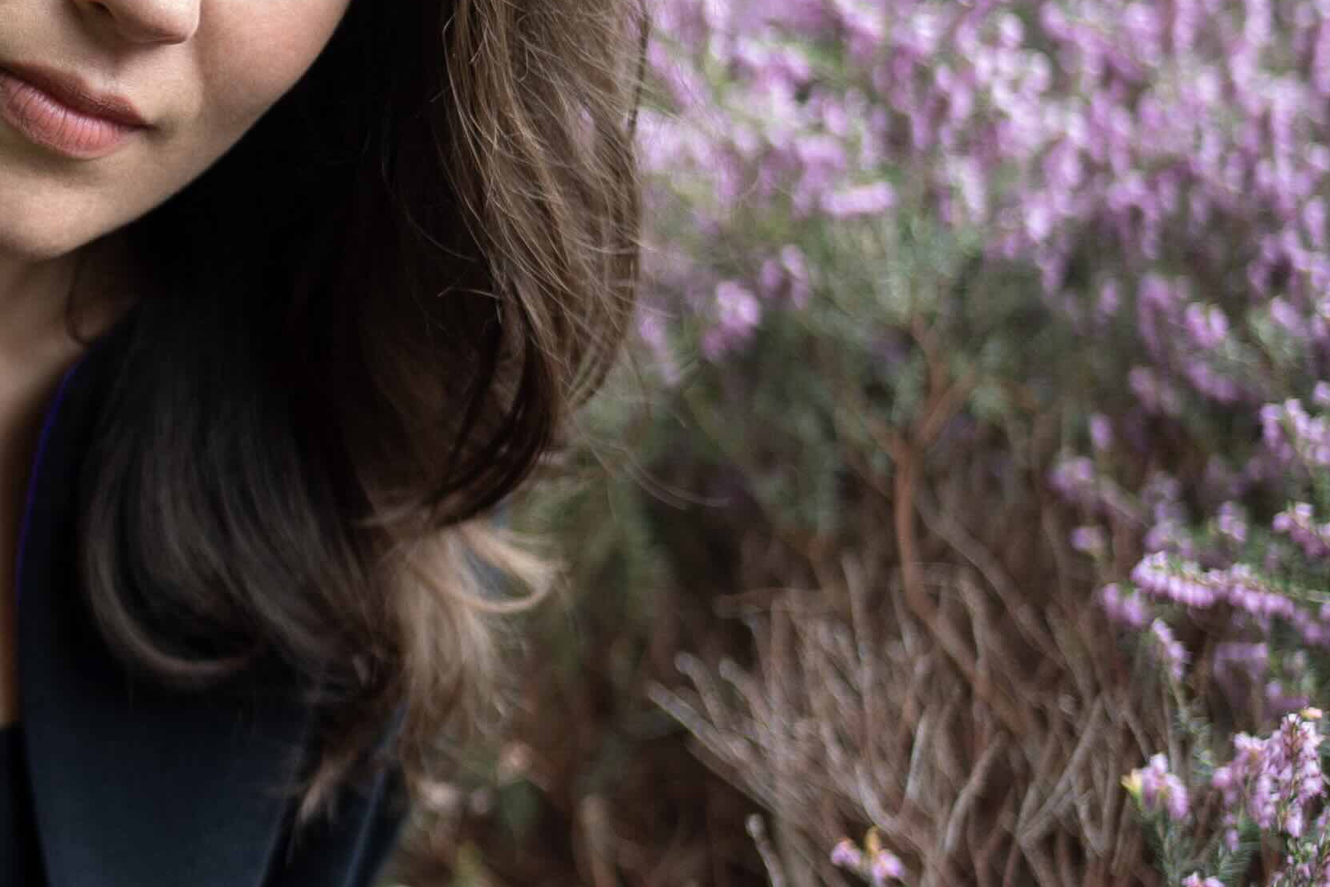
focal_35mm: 181
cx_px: -958
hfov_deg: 10.7
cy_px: 568
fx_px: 6687
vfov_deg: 7.6
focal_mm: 50
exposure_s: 1/400
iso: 200
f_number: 1.4
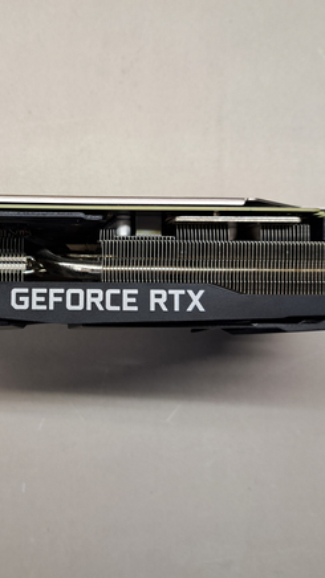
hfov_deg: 31.6
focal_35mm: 36
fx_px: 552
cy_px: 293
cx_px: 46
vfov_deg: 55.3
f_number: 1.8
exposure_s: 1/50
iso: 50
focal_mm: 5.23
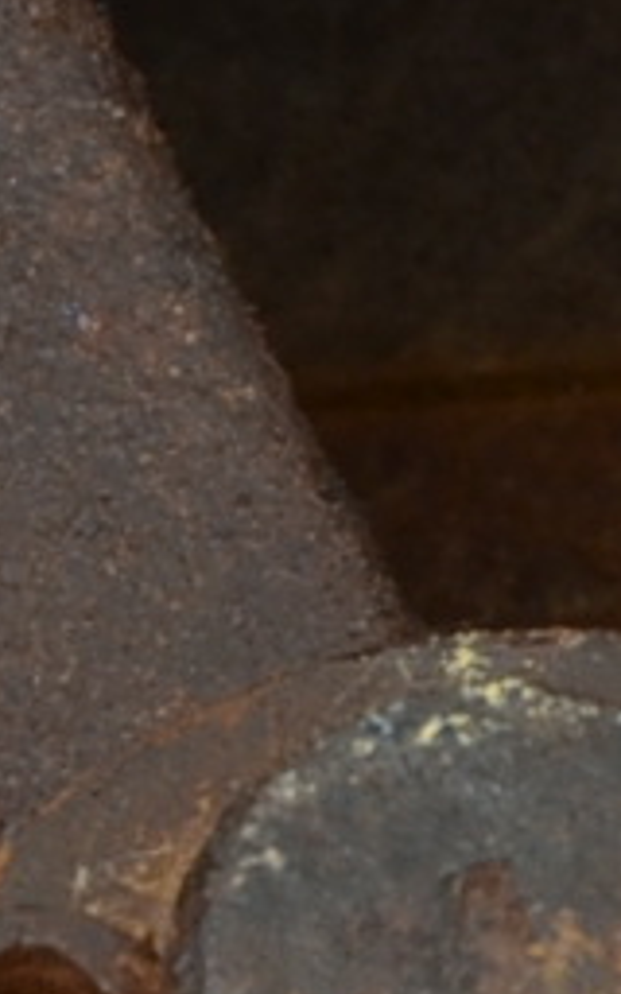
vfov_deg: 2.0
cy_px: 1483
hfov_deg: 1.3
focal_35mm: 1028
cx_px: 221
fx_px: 27837
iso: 250
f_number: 9
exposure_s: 1/100
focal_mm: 70
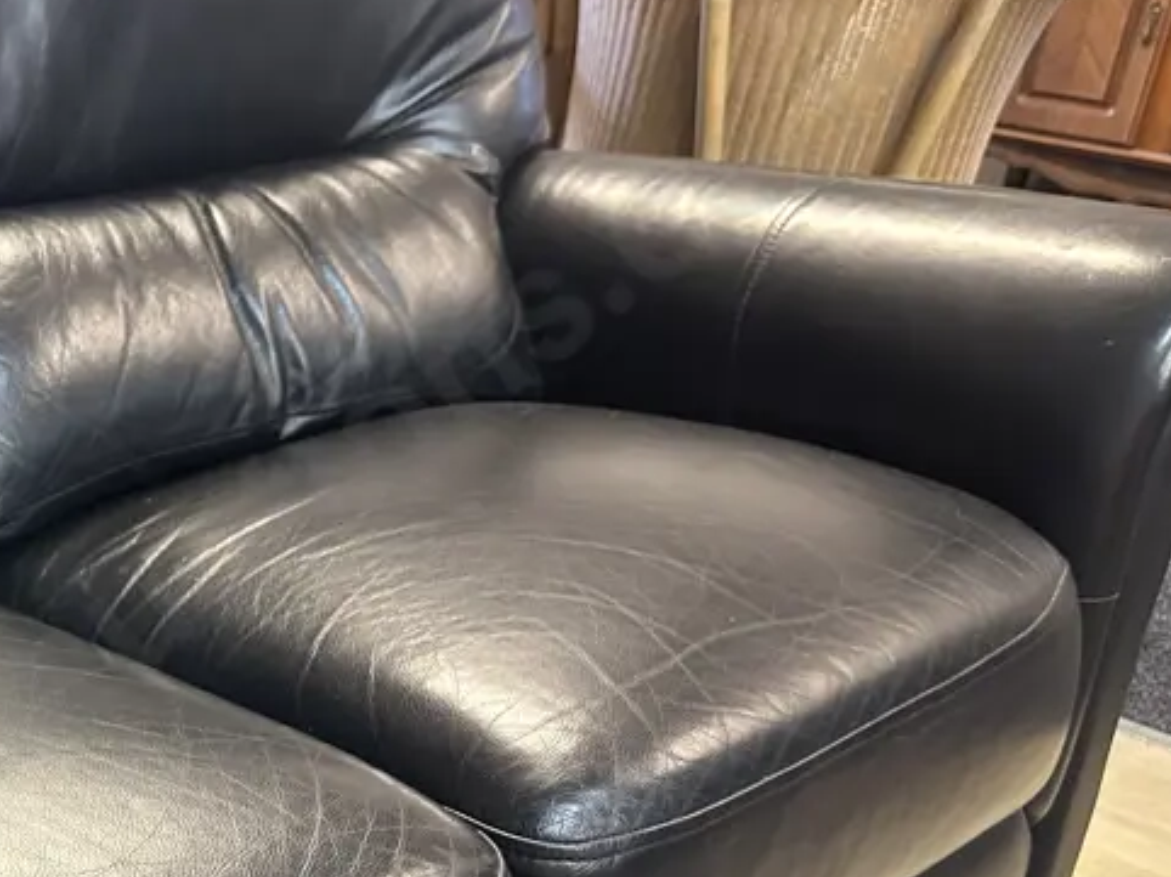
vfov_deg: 27.7
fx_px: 1724
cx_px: -36
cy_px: 751
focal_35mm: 51
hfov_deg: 33.8
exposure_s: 1/50
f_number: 1.78
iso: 500
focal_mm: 6.86
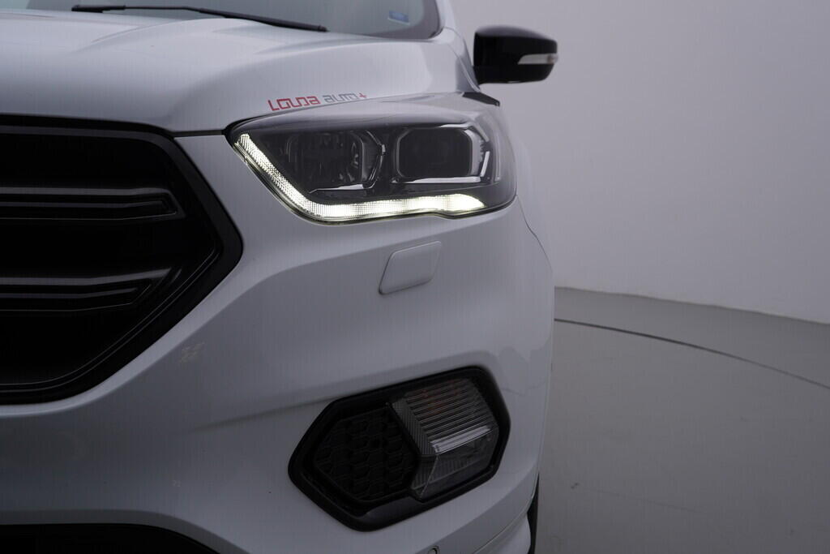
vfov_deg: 36.9
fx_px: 830
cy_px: 277
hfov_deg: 53.1
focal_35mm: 36
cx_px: 415
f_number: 5.6
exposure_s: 1/160
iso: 125
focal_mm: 24
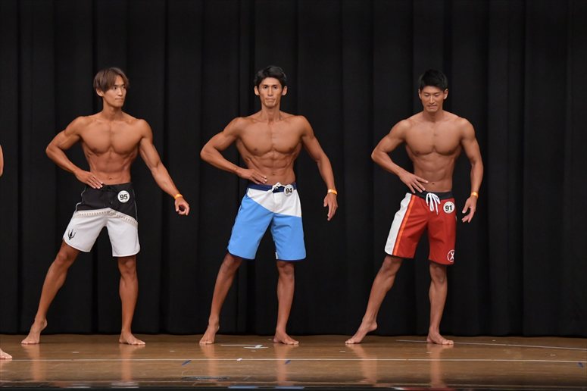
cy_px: 196
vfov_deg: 6.8
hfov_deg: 10.2
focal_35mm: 202
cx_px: 294
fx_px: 3292
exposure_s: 1/400
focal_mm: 135
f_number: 5.6
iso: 6400
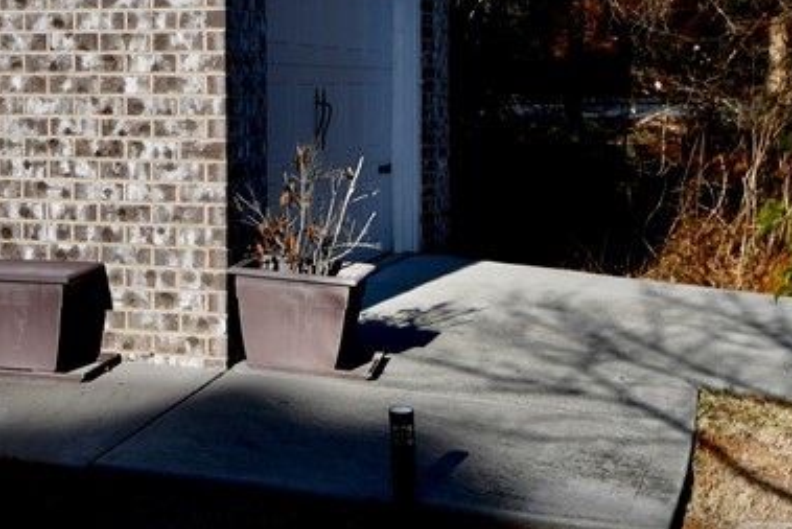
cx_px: -224
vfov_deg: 15.6
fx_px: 1893
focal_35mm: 86
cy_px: -2
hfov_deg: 21.5
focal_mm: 20
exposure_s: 1/250
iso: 100
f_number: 8
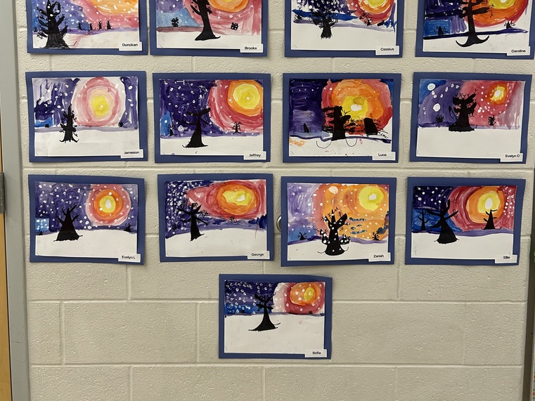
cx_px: 269
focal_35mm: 35
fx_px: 541
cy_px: 96
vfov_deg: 39.5
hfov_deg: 52.6
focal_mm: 5.7
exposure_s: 1/60
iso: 125
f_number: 1.5
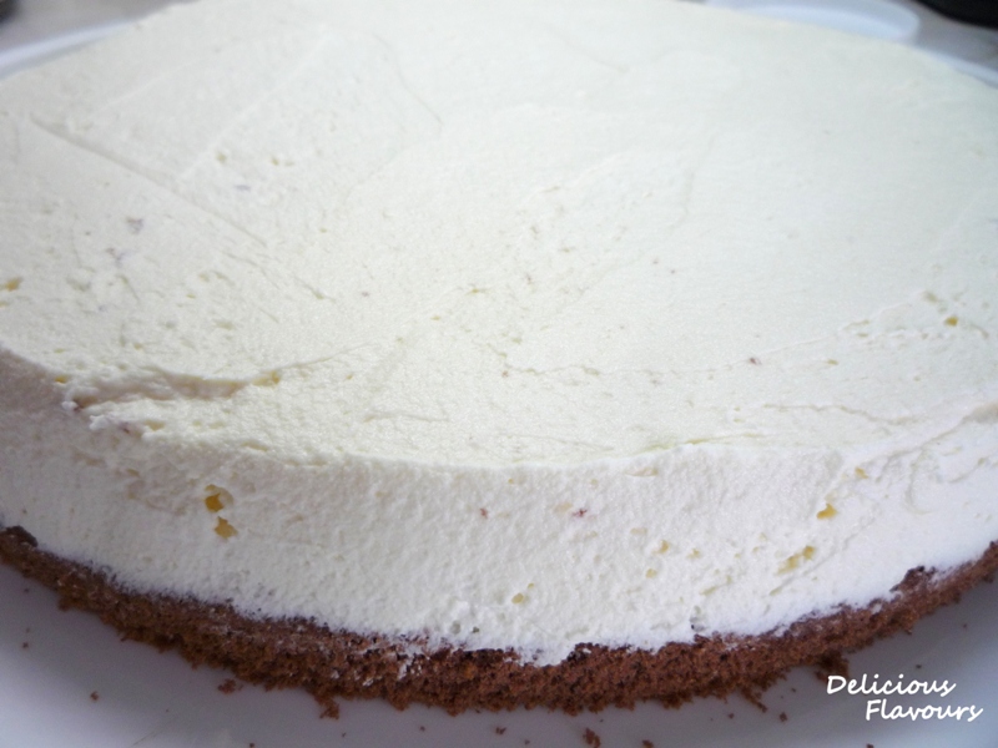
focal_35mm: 30
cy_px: 374
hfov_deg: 60.0
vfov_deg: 46.8
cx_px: 499
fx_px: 865
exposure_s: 1/30
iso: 100
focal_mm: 5.2
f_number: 3.3
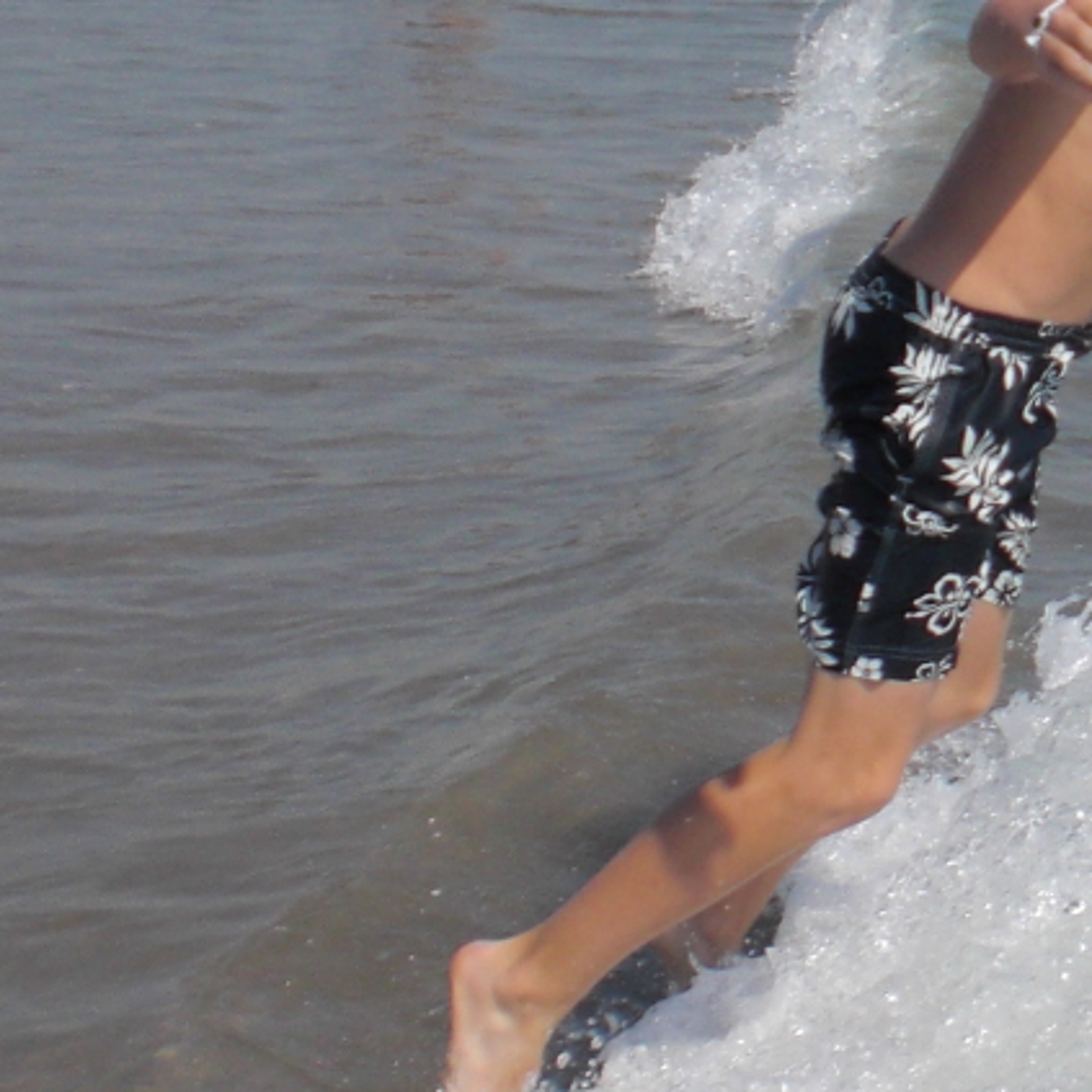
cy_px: 488
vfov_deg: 13.7
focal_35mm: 127
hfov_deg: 13.4
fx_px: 4533
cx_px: 1229
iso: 64
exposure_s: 1/1600
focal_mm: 6.3
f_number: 5.6
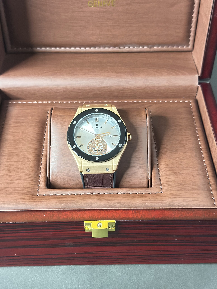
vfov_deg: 39.7
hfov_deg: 30.3
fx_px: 401
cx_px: 108
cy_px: 144
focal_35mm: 48
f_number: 1.78
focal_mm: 6.86
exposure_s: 1/24
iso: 1000
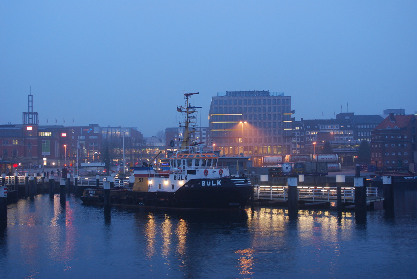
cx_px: 208
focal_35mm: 48
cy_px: 140
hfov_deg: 41.1
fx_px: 557
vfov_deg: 28.2
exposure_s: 1/5
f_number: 5
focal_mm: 32
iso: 400
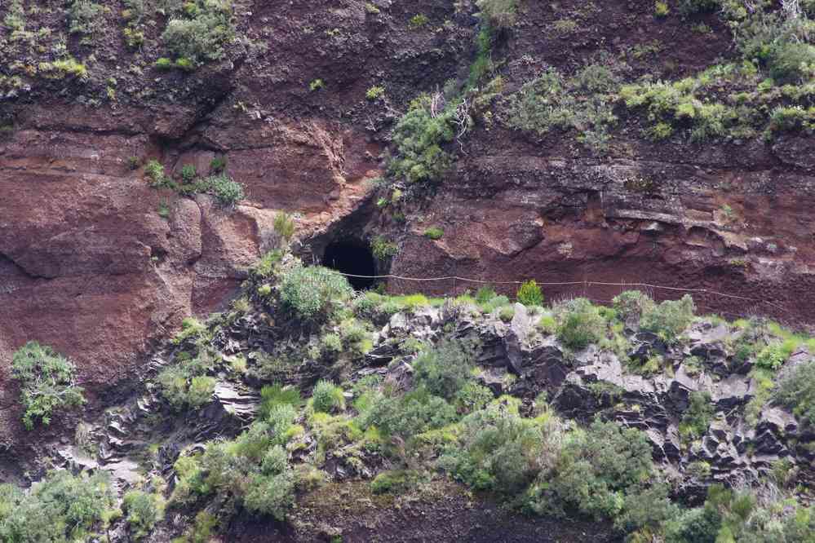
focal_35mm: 345
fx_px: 7810
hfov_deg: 6.0
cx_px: 408
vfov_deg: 4.0
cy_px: 272
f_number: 8
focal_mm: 230
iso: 1600
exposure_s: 1/250
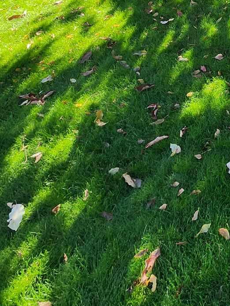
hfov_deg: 25.7
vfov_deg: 29.8
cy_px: -133
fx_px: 381
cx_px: 338
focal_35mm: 43
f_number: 2.2
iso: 50
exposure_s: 1/359
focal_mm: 2.2
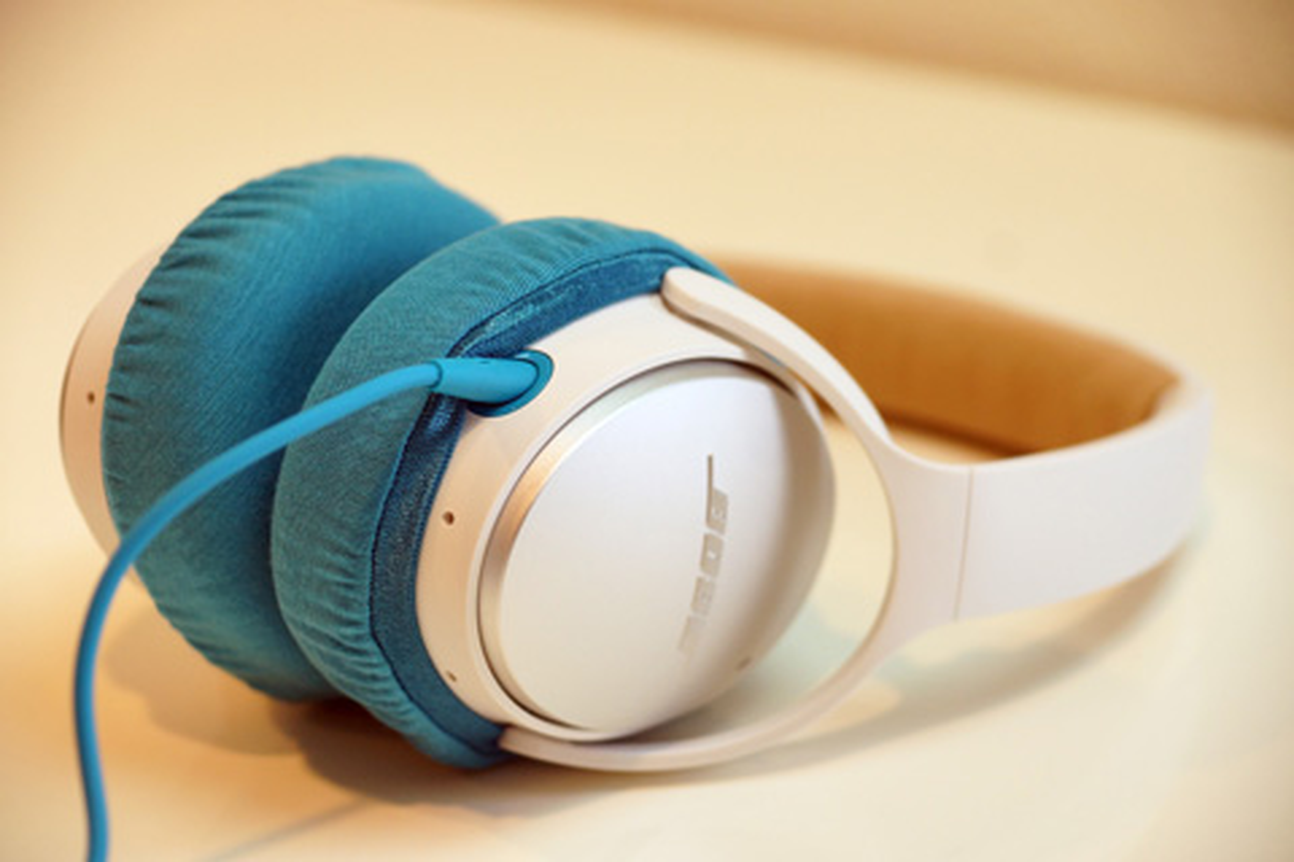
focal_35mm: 120
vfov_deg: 11.4
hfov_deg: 17.1
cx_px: 647
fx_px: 4313
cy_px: 431
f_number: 4.5
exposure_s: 1/125
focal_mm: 80
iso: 400
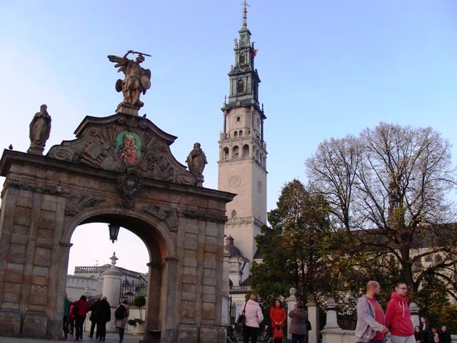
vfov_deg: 37.7
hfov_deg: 49.0
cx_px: 228
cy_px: 172
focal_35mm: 38
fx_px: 502
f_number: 4
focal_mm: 6.3
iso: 50
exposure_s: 1/172
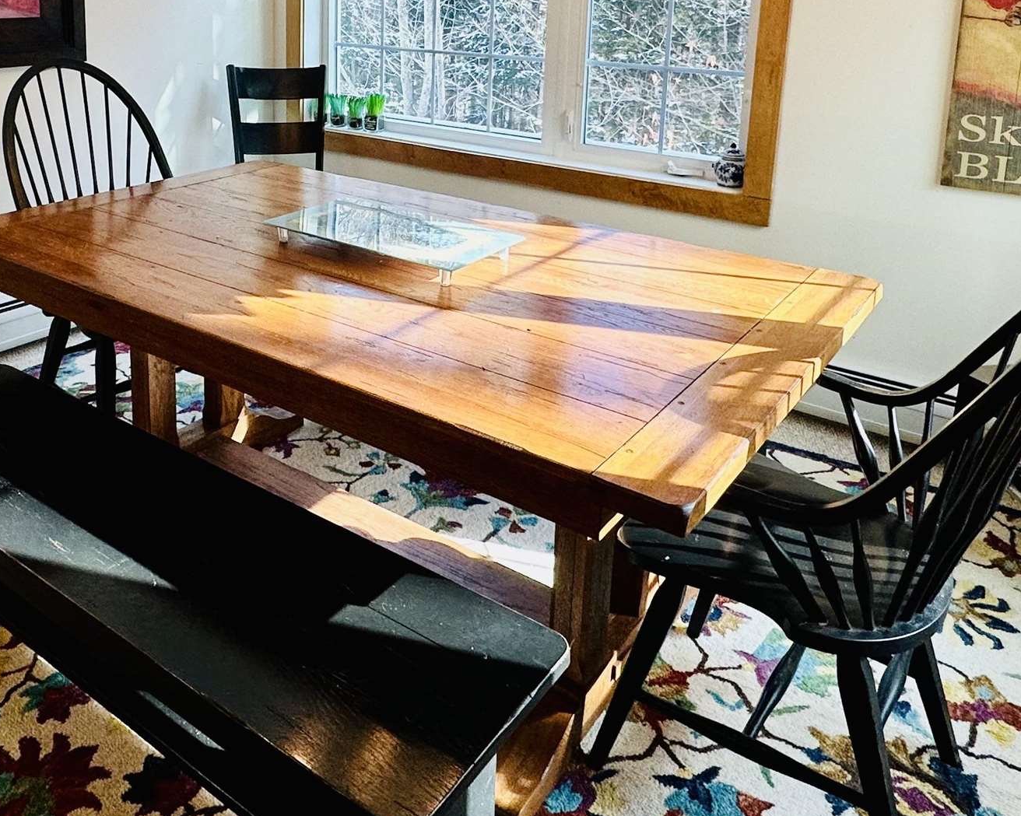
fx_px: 967
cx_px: 349
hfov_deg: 54.7
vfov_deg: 43.2
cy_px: 142
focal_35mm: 32
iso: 125
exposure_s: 1/120
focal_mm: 2.22
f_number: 2.2
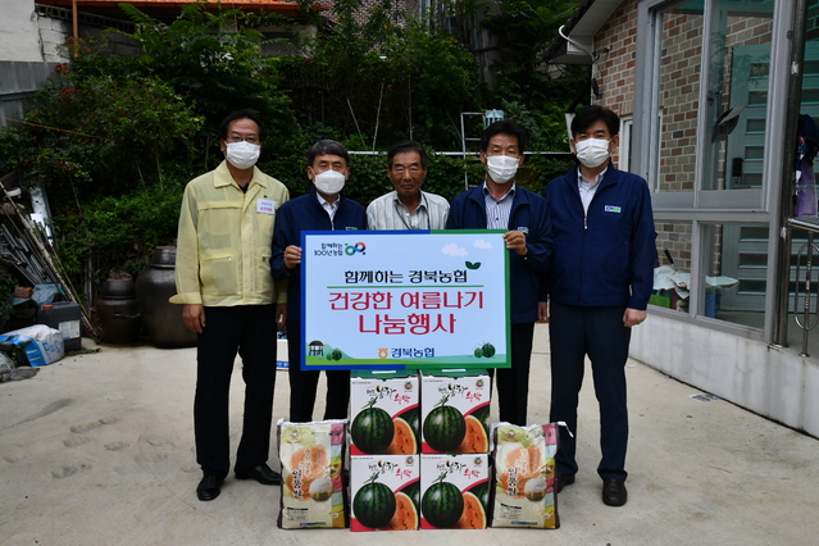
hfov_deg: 54.4
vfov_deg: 37.9
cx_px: 410
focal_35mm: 35
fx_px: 796
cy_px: 273
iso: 1600
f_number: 18
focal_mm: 35
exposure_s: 1/1250
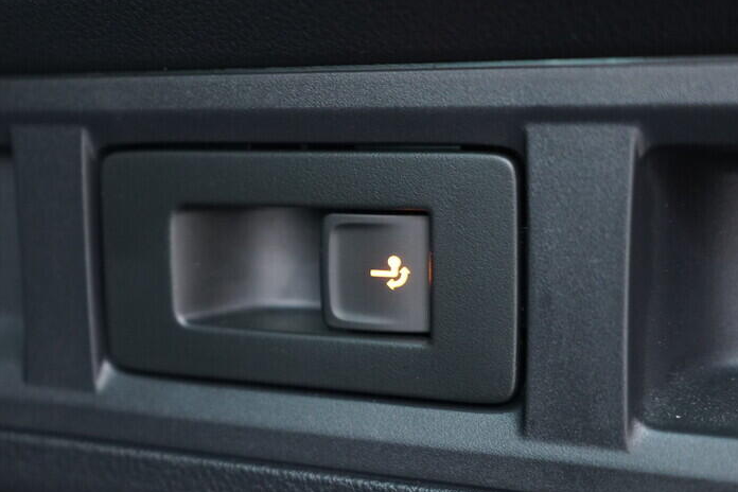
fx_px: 1086
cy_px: 249
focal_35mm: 53
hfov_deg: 37.5
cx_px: 337
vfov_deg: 25.5
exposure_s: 1/40
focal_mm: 24
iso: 1250
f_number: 2.8
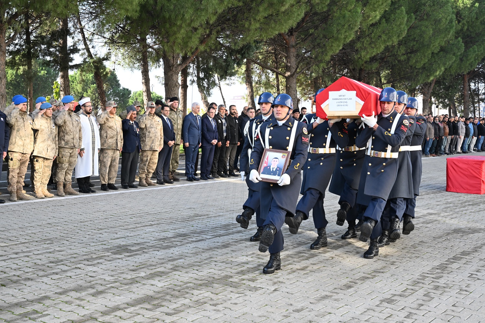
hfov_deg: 42.7
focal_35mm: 46
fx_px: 620
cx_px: 242
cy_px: 162
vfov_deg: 29.2
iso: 1000
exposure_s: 1/125
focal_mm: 46
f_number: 14
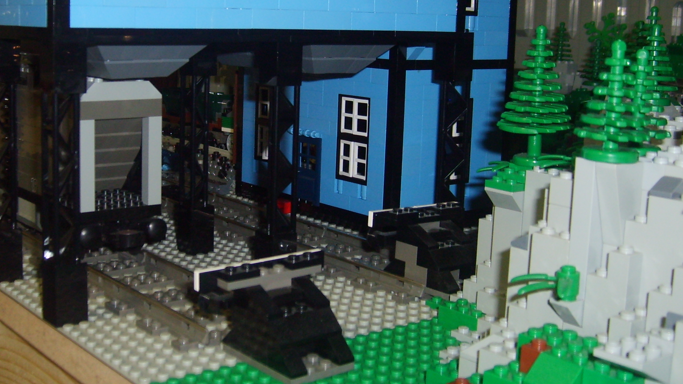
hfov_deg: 41.1
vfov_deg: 23.9
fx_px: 906
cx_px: 259
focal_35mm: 50
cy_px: 152
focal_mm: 5.8
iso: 100
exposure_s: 1/45
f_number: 2.8
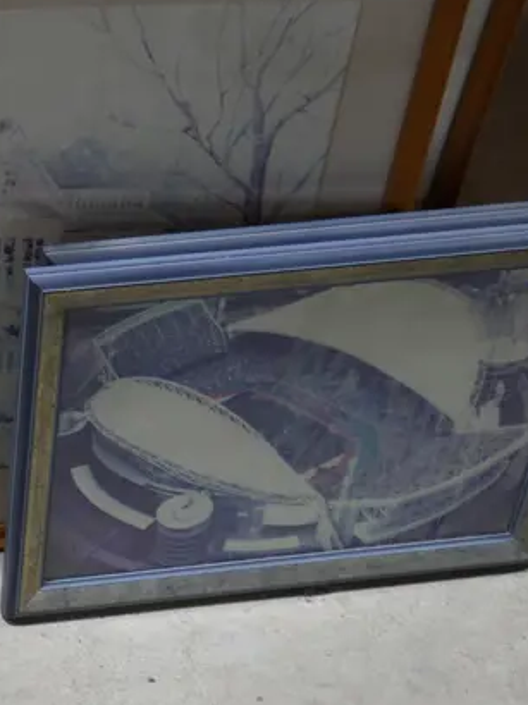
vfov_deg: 27.8
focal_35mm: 70
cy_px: 360
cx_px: -232
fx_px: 1425
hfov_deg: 18.8
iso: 200
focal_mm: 14
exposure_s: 1/60
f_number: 3.5
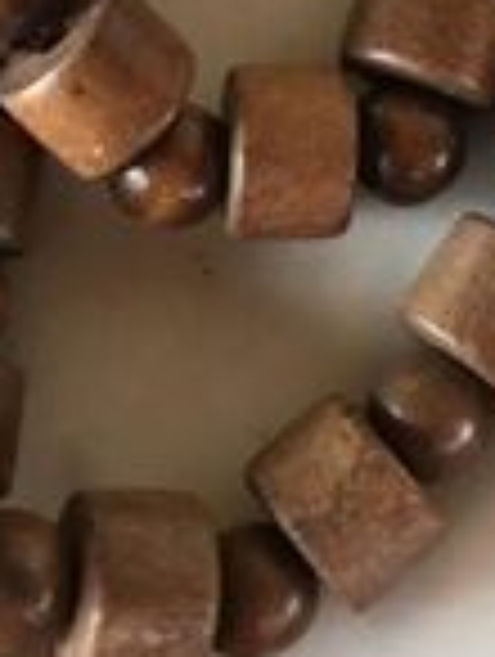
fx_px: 2414
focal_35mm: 127
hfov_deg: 11.6
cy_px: -194
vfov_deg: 14.8
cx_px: 418
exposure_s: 1/33
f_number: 2.2
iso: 40
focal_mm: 4.15
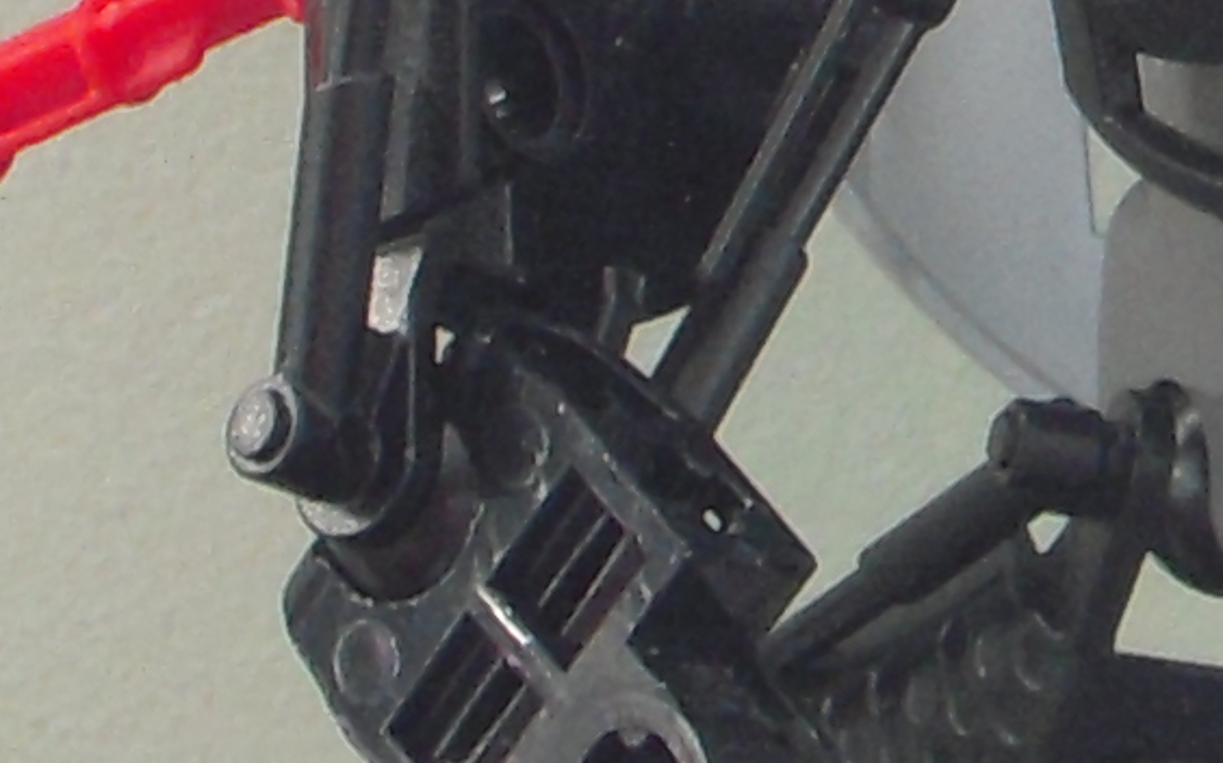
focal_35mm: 247
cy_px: -455
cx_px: 1438
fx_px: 8229
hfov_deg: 8.4
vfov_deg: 5.3
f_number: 3.3
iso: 200
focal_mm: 6.3
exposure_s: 1/20
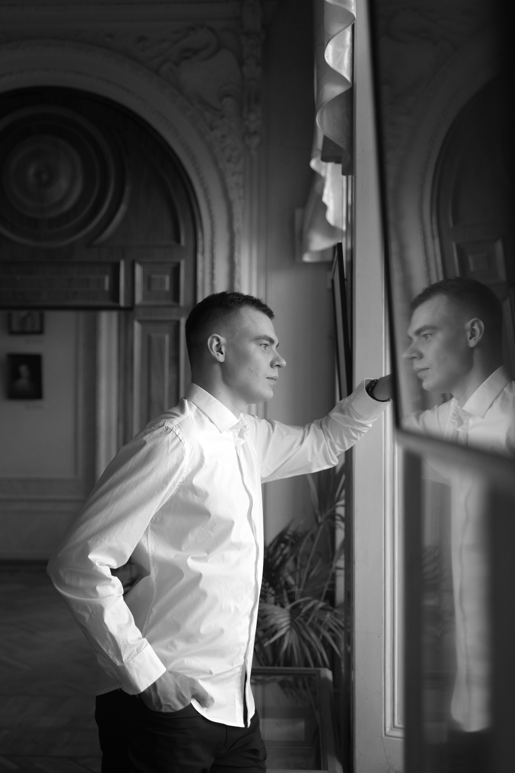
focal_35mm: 43
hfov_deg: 31.2
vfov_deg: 45.4
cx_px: 258
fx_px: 923
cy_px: 386
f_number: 2.8
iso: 1250
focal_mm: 43
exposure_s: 1/640
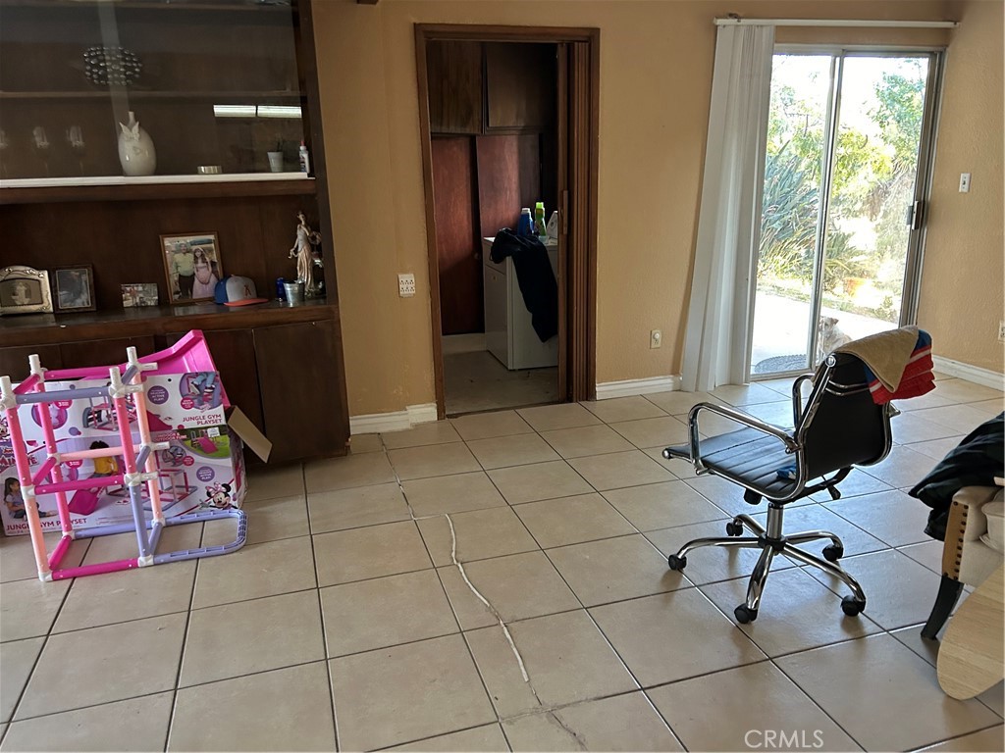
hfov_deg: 67.3
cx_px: 502
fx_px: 755
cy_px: 376
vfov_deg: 53.1
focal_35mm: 26
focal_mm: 5.7
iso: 320
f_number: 1.5
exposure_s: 1/60
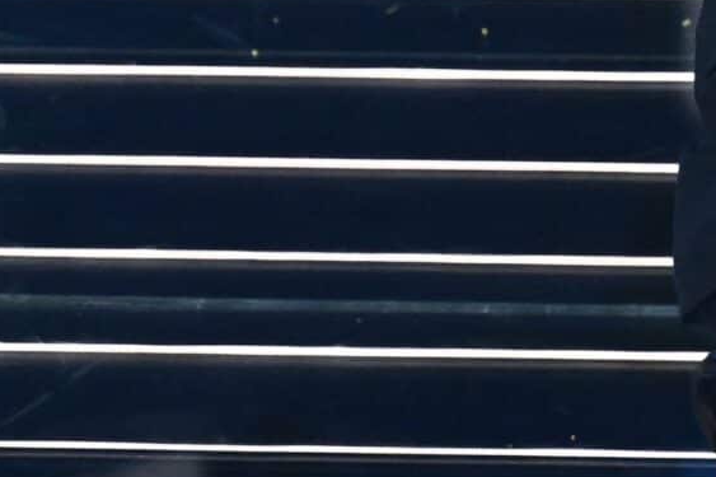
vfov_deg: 1.3
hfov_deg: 2.0
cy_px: -47
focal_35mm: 1055
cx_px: 1296
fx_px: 20975
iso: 4000
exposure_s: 1/320
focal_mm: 155
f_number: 4
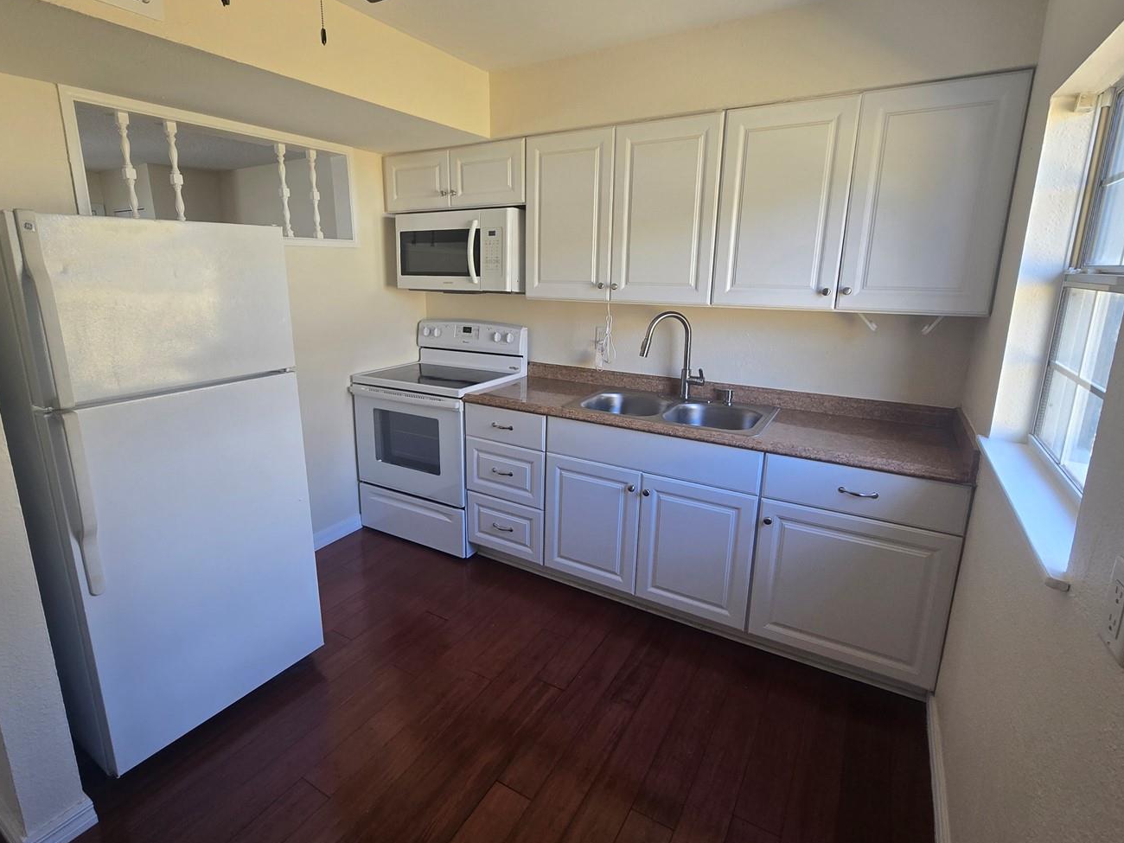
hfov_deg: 94.3
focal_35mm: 16
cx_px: 520
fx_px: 520
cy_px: 399
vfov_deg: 78.0
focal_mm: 2.2
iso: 64
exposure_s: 1/60
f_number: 2.2
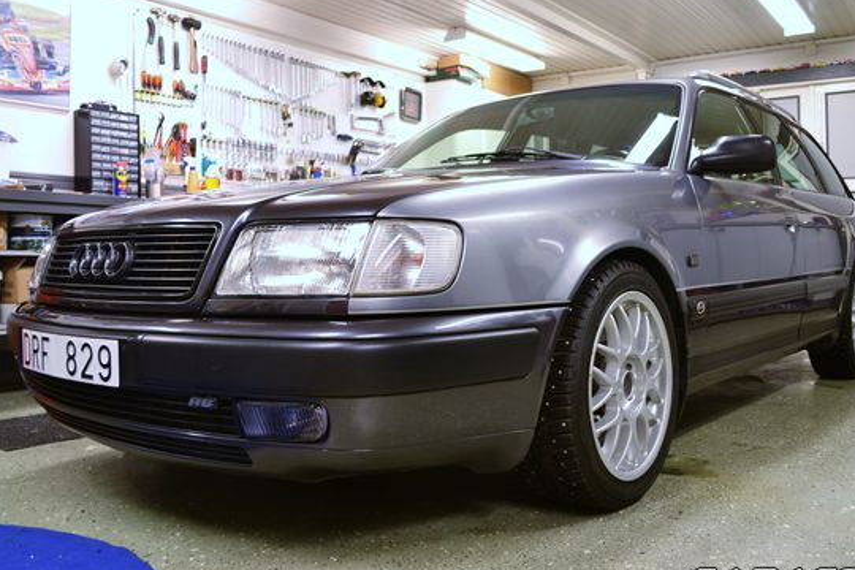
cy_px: 254
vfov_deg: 41.1
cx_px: 454
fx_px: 760
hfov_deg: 58.7
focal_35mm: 32
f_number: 3.5
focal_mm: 18
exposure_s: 1/2.5
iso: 100
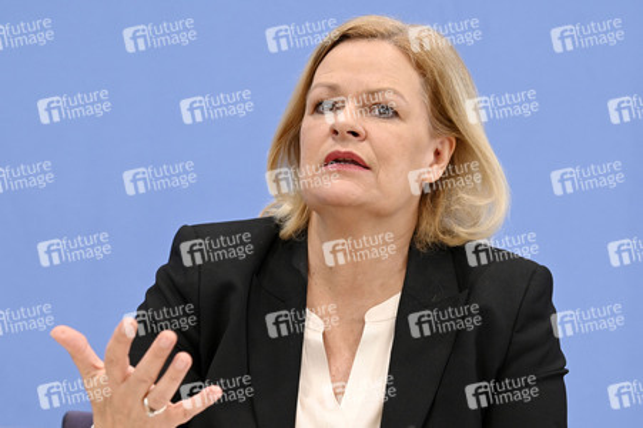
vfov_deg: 10.1
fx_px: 2409
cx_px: 322
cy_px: 214
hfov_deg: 15.2
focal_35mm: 135
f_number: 7.1
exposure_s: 1/500
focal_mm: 135
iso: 5000
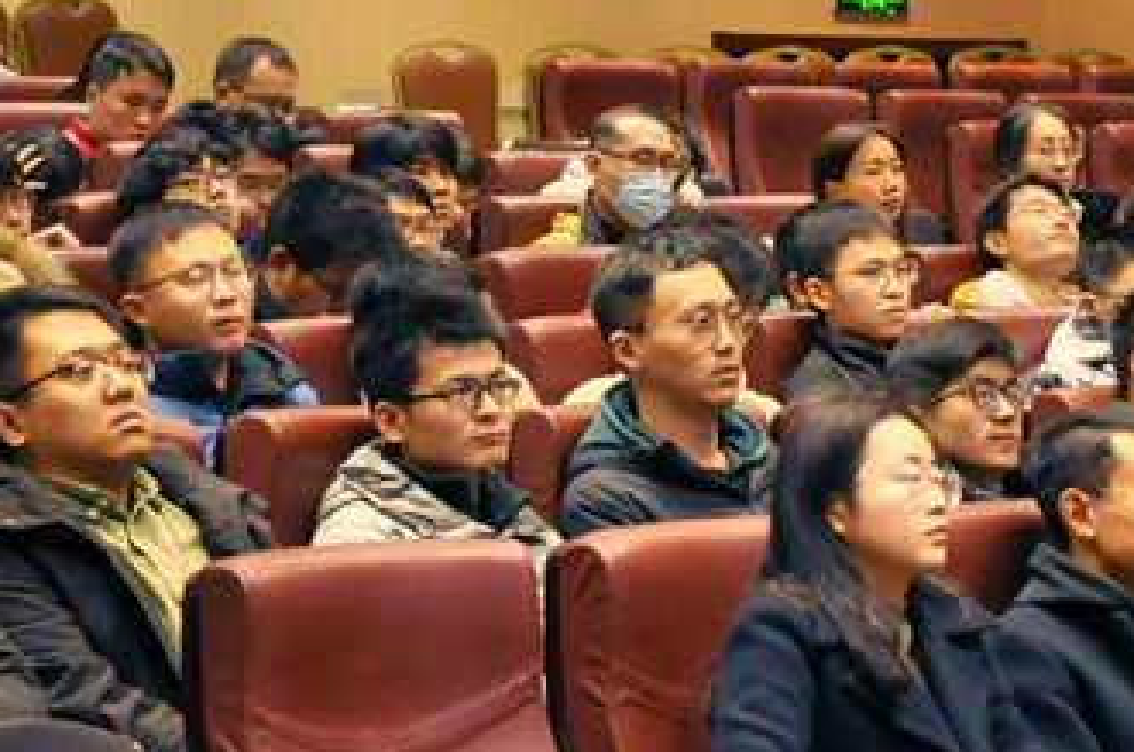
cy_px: 347
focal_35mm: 109
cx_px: 643
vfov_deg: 12.5
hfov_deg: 18.8
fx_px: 3428
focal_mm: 40
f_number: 4.5
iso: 1600
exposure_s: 1/60
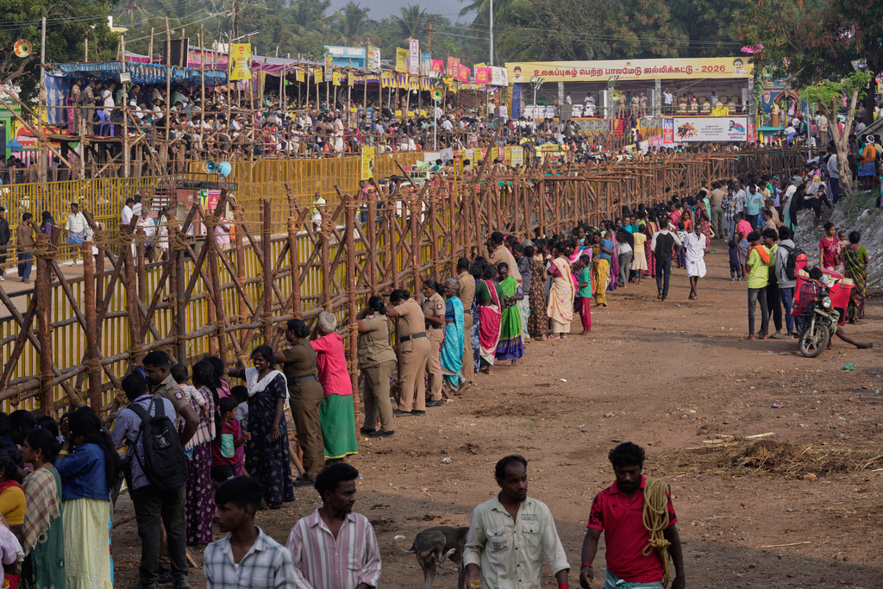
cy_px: 294
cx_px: 442
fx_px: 2698
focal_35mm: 110
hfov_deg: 18.6
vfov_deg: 12.5
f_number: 6.3
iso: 160
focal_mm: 110
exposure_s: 1/500
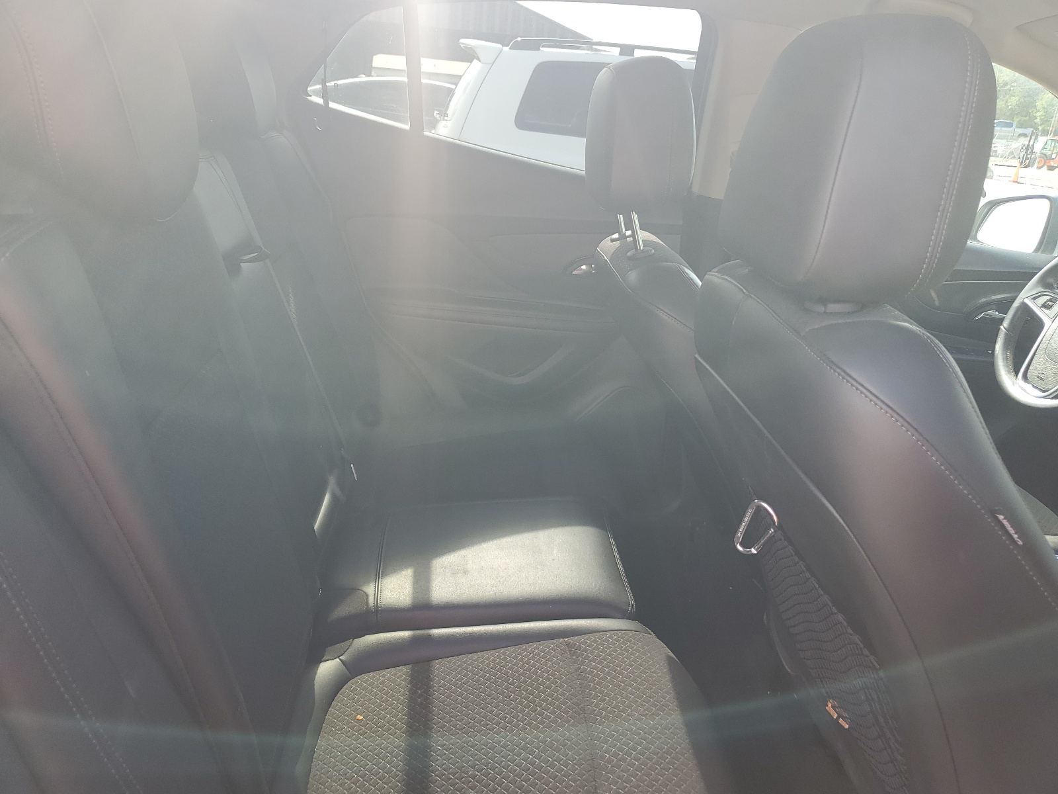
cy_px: 397
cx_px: 529
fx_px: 795
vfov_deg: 53.1
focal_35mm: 26
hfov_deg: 67.3
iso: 50
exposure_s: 1/250
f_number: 1.5
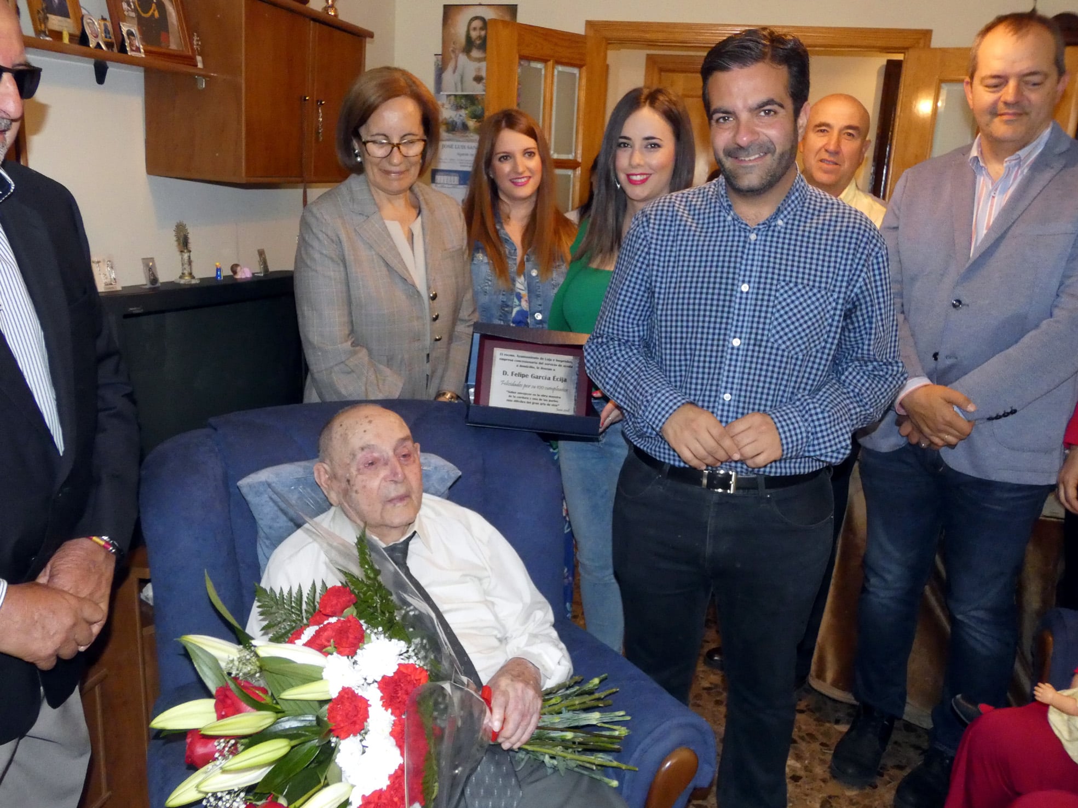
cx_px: 539
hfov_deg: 60.0
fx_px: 934
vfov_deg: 46.8
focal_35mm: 30
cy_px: 404
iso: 800
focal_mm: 5.3
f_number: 3.3
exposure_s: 1/60
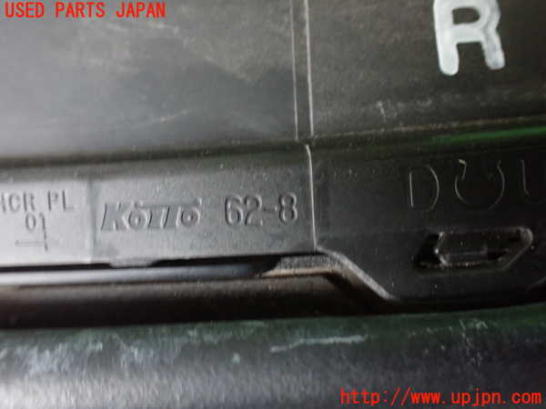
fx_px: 473
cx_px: 273
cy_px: 204
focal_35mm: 30
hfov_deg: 60.0
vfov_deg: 46.8
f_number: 2.3
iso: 1250
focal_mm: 5.4
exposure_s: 1/30
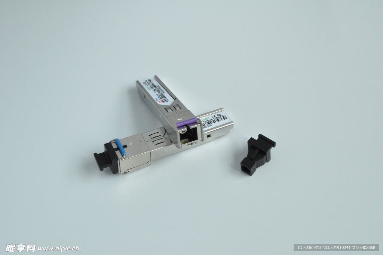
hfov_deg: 37.9
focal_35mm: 52
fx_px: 558
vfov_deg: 25.7
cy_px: 128
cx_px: 192
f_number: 5
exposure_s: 1/13
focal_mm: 35
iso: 400
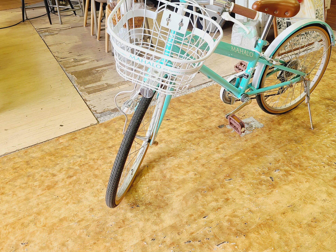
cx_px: 213
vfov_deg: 41.3
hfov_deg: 53.3
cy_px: 88
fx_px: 330
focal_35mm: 34
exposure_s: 1/50
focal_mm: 5.4
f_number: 1.8
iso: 50
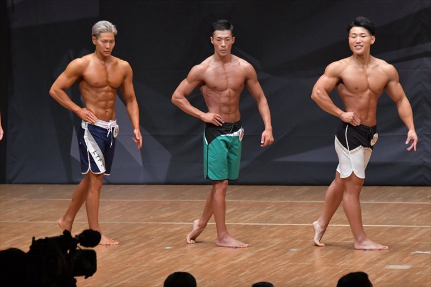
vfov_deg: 5.4
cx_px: 216
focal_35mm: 255
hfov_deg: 8.1
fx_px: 3051
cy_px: 144
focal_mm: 170
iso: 6400
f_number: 5.6
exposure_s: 1/400
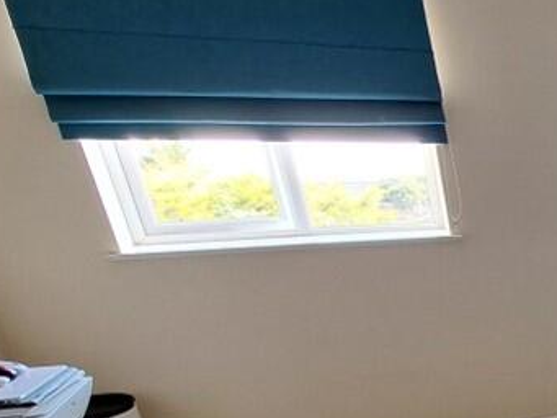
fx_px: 628
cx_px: 789
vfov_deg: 33.1
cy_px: 436
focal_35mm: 39
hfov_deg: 31.2
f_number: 2.2
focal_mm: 1.74
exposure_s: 1/50
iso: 80
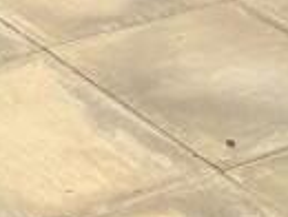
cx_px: -115
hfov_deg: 10.2
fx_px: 1575
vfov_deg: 7.1
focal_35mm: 189
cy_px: -427
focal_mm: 6.76
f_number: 1.78
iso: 80
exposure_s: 1/461
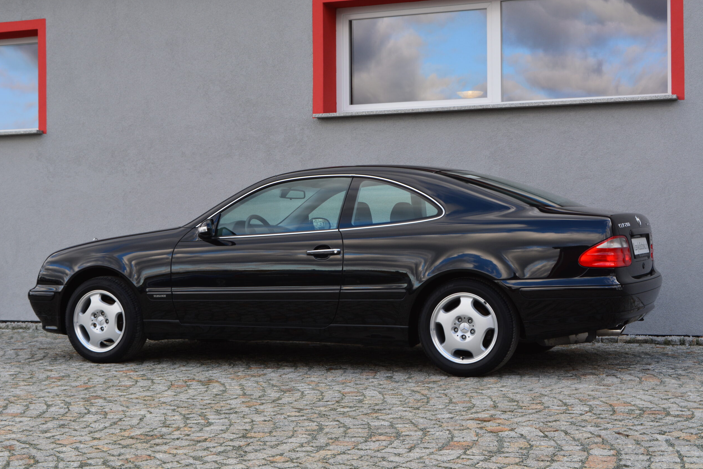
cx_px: 346
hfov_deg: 32.9
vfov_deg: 22.3
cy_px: 233
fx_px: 1191
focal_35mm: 61
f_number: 10
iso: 280
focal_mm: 40
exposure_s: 1/60
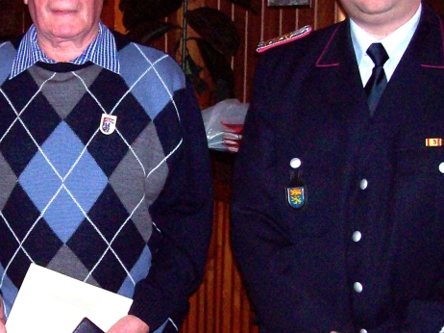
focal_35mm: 78
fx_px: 1000
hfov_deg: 24.5
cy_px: 171
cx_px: 62
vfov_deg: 18.9
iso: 140
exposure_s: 1/64
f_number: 2.7
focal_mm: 6
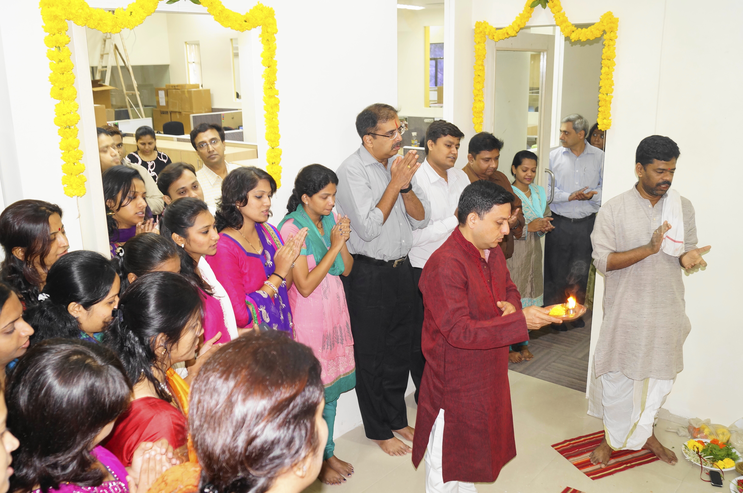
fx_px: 680
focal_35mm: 33
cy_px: 246
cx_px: 372
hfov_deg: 57.3
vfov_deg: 39.9
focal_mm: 22
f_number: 5.6
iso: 400
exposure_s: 1/13
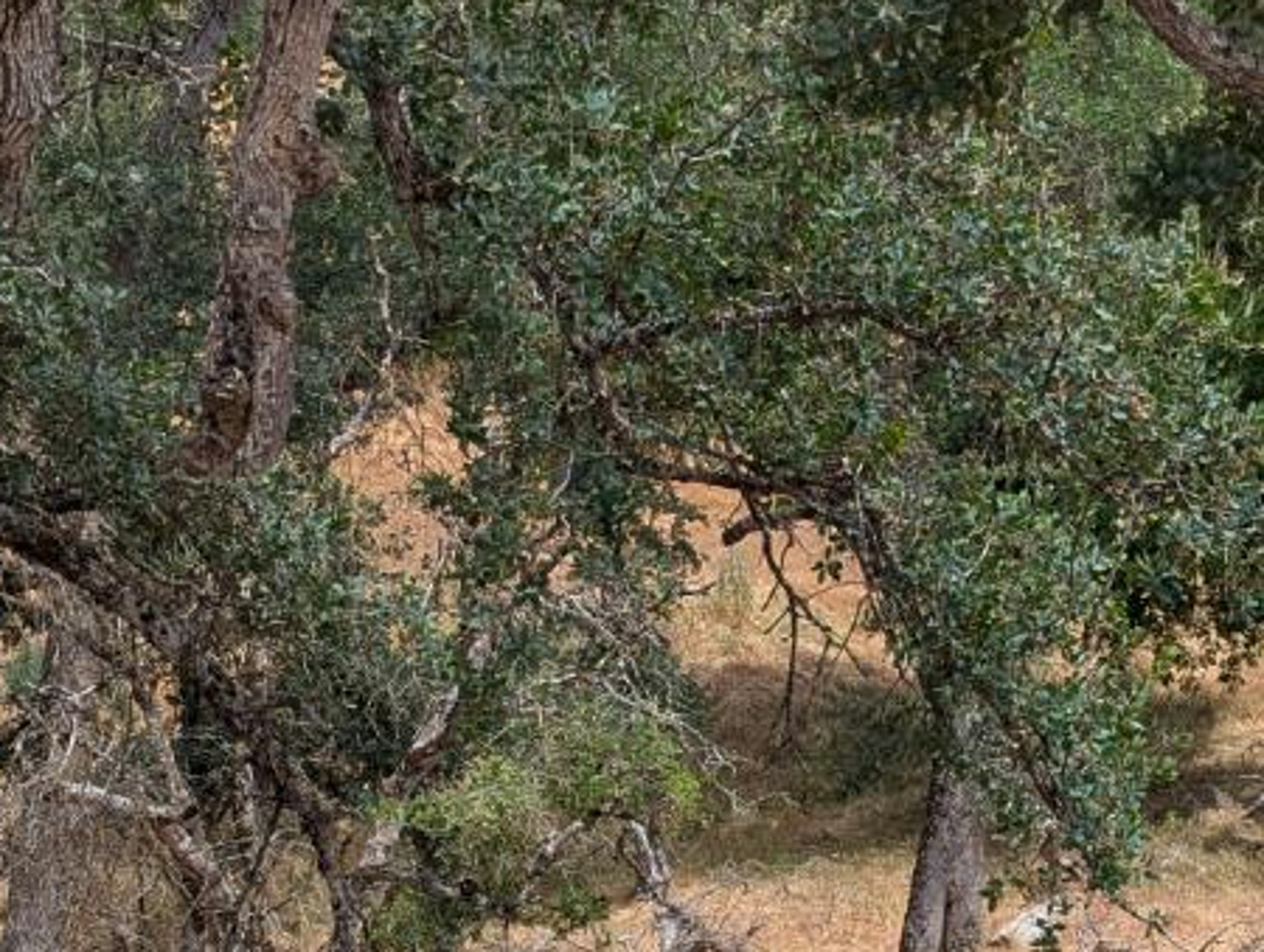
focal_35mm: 80
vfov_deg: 18.4
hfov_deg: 24.2
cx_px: 899
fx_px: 2926
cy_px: 718
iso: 41
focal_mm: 6.81
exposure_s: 1/1855
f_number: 1.85
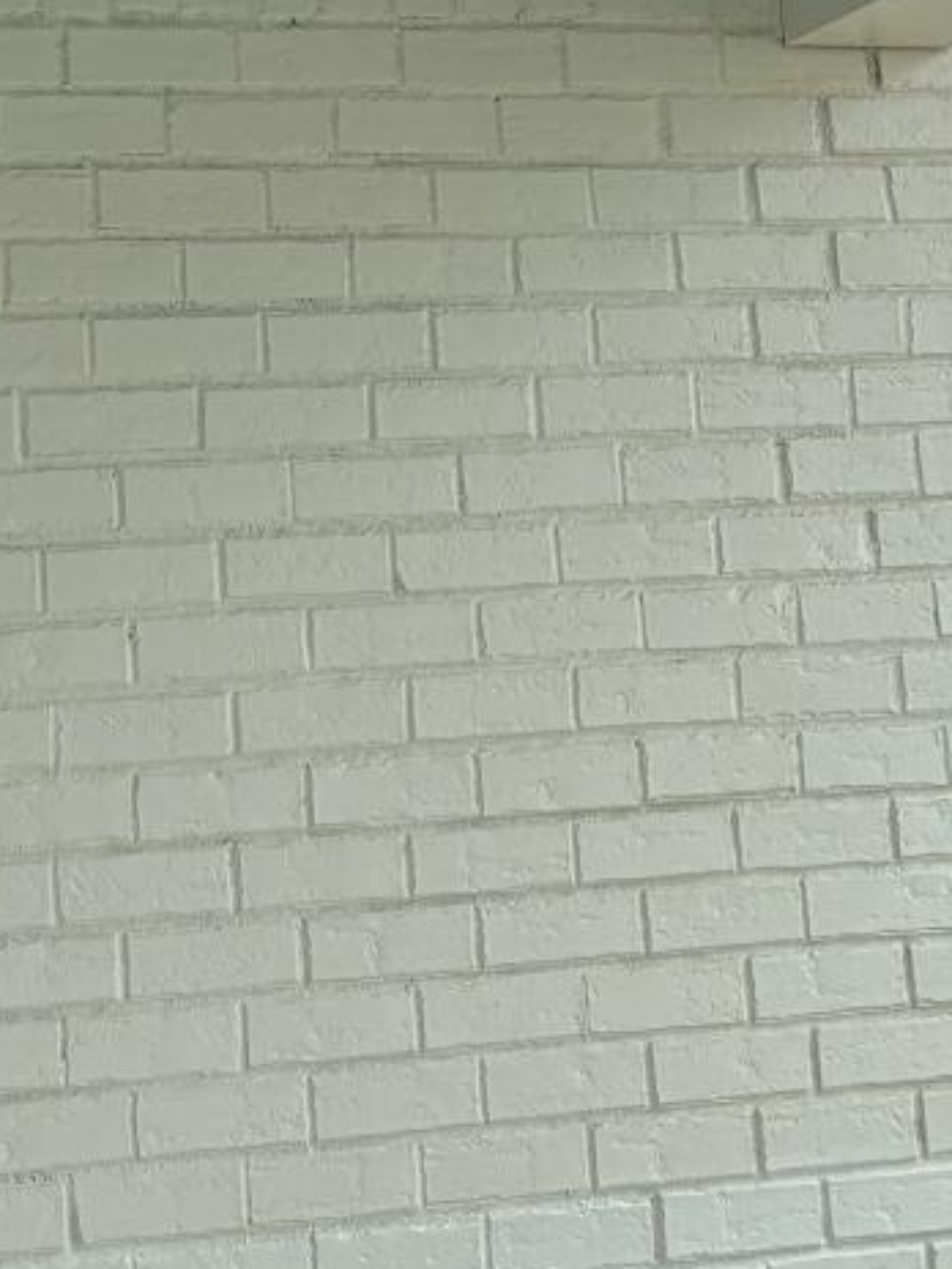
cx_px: 574
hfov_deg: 13.2
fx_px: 4107
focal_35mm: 112
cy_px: -74
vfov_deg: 17.1
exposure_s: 1/1248
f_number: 1.6
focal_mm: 5.96
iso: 50
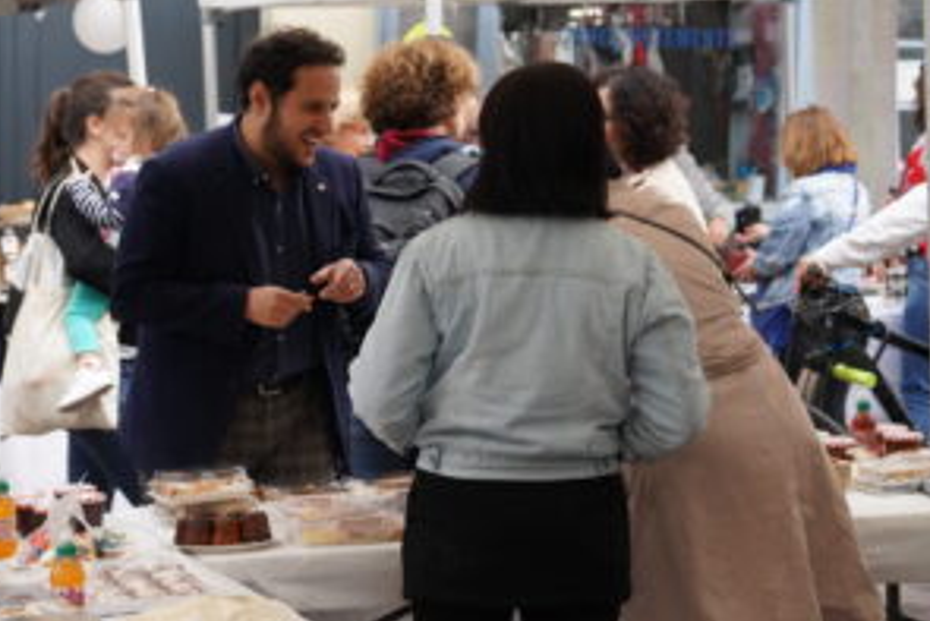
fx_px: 2455
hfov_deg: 21.4
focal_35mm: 95
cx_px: 378
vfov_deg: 14.4
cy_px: 285
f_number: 5.6
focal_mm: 70
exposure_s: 1/6400
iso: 10000
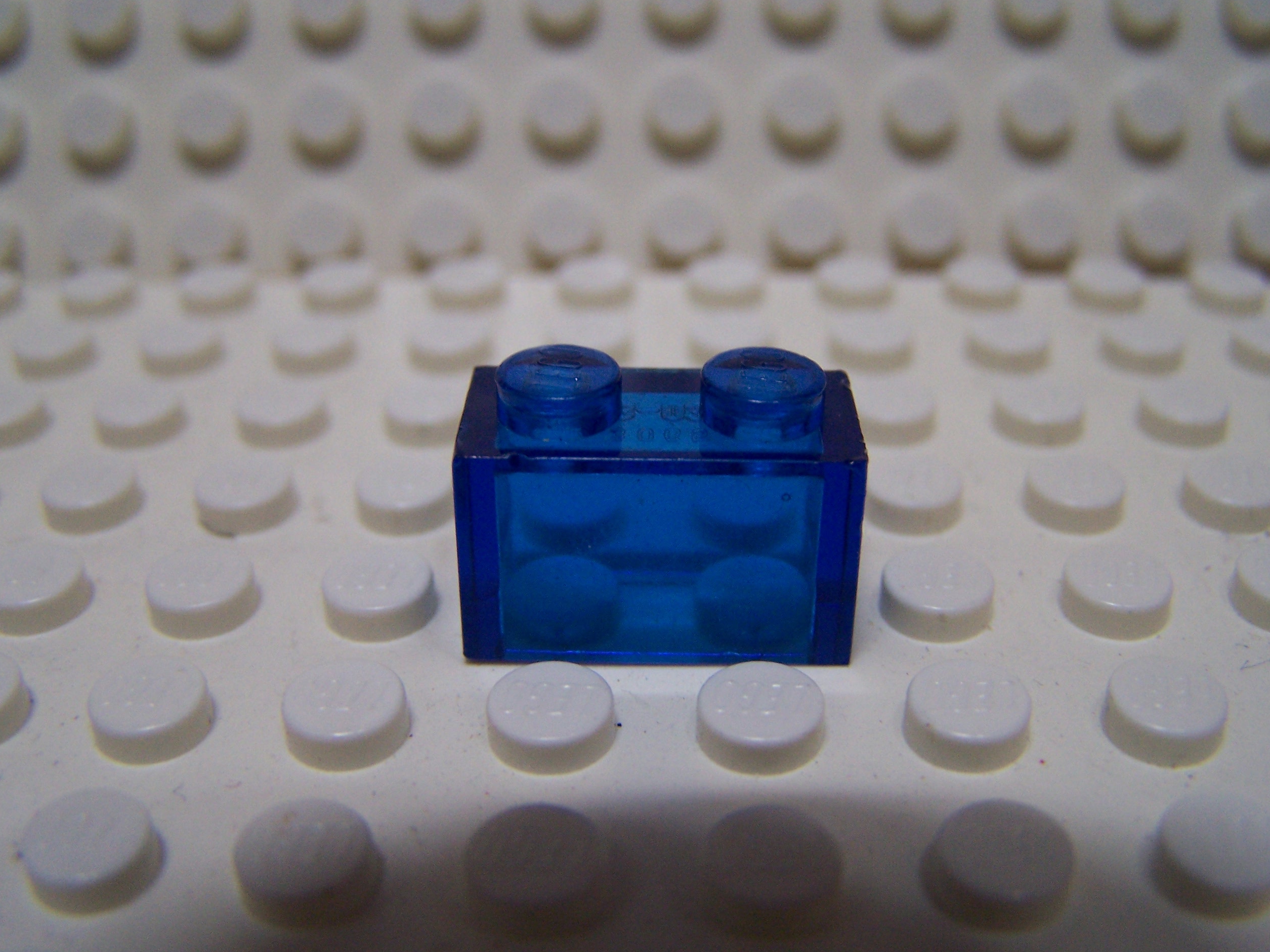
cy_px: 465
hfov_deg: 47.9
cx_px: 647
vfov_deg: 36.8
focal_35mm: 39
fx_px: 1431
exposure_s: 1/20
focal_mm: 6.3
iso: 140
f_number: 2.8
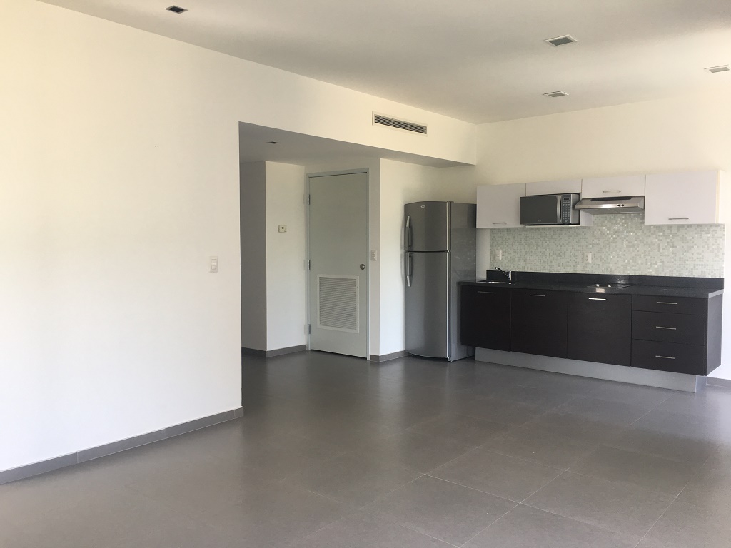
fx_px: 612
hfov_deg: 61.7
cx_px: 366
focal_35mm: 29
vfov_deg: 48.2
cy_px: 274
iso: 32
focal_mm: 4.15
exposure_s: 1/30
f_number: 2.2
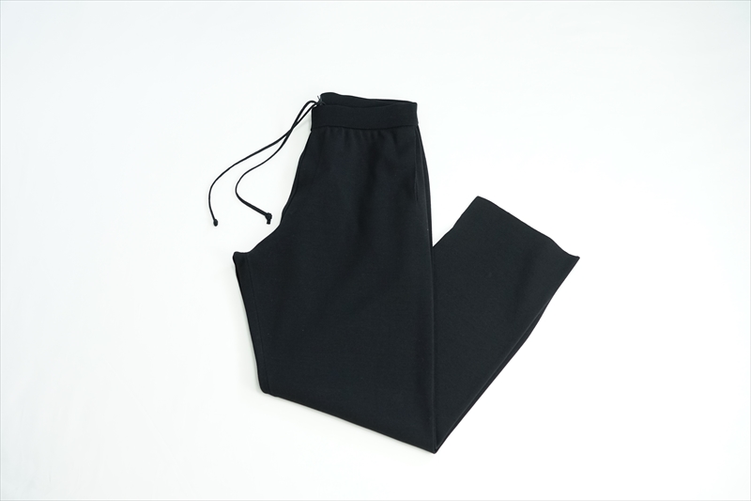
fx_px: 1147
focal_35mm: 55
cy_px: 250
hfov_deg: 36.3
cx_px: 376
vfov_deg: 24.6
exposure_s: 1/60
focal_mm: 55
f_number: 4
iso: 1000
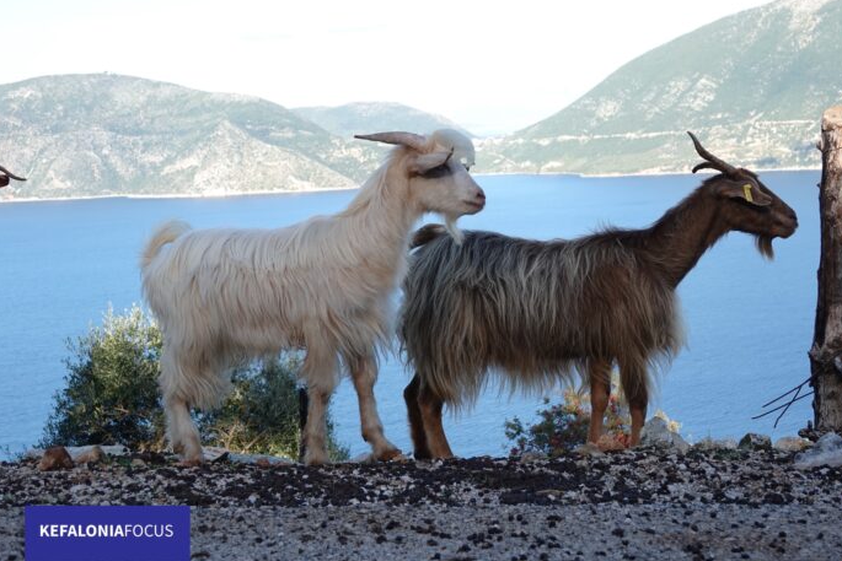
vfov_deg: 20.6
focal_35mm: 66
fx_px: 1544
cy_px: 277
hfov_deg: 30.5
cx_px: 422
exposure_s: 1/250
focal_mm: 23.95
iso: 100
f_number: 4
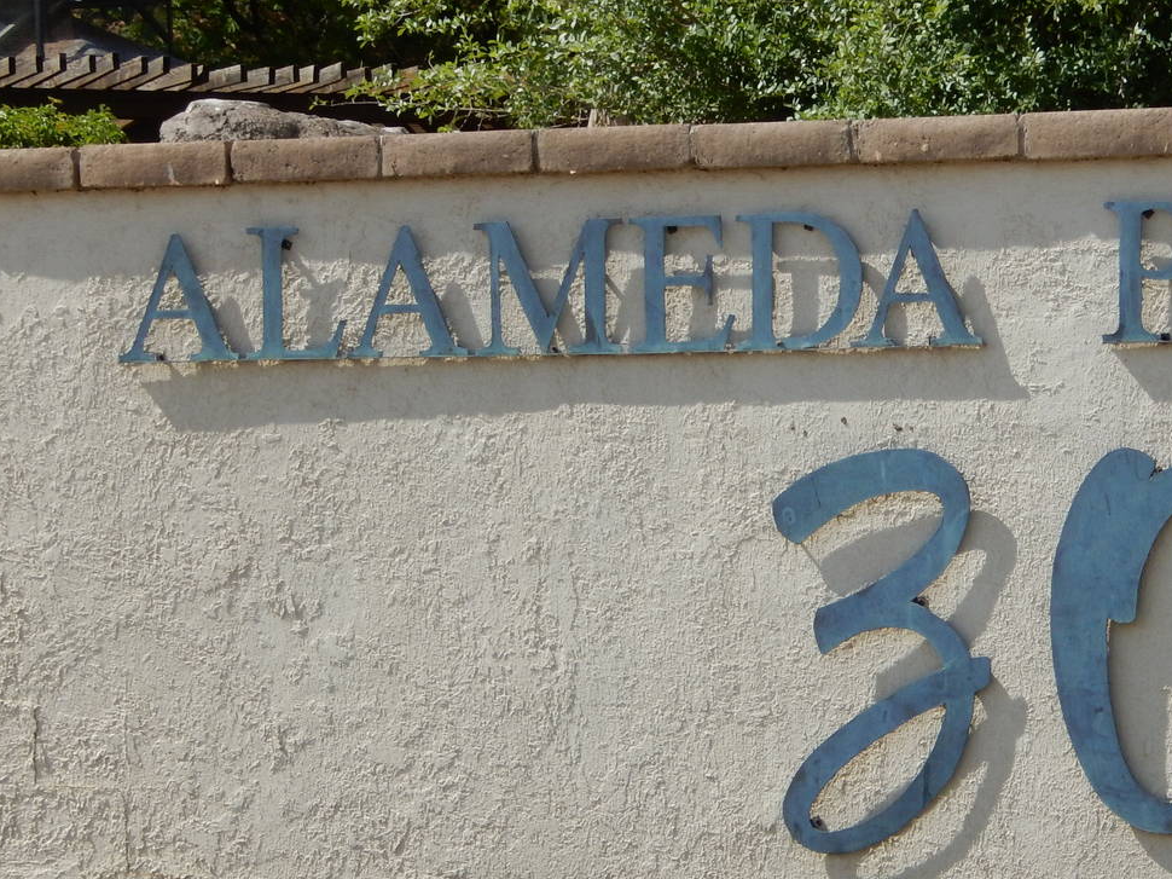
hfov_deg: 10.2
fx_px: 6533
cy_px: 579
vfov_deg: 7.7
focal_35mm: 193
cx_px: 936
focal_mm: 21
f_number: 5.5
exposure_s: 1/640
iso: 125
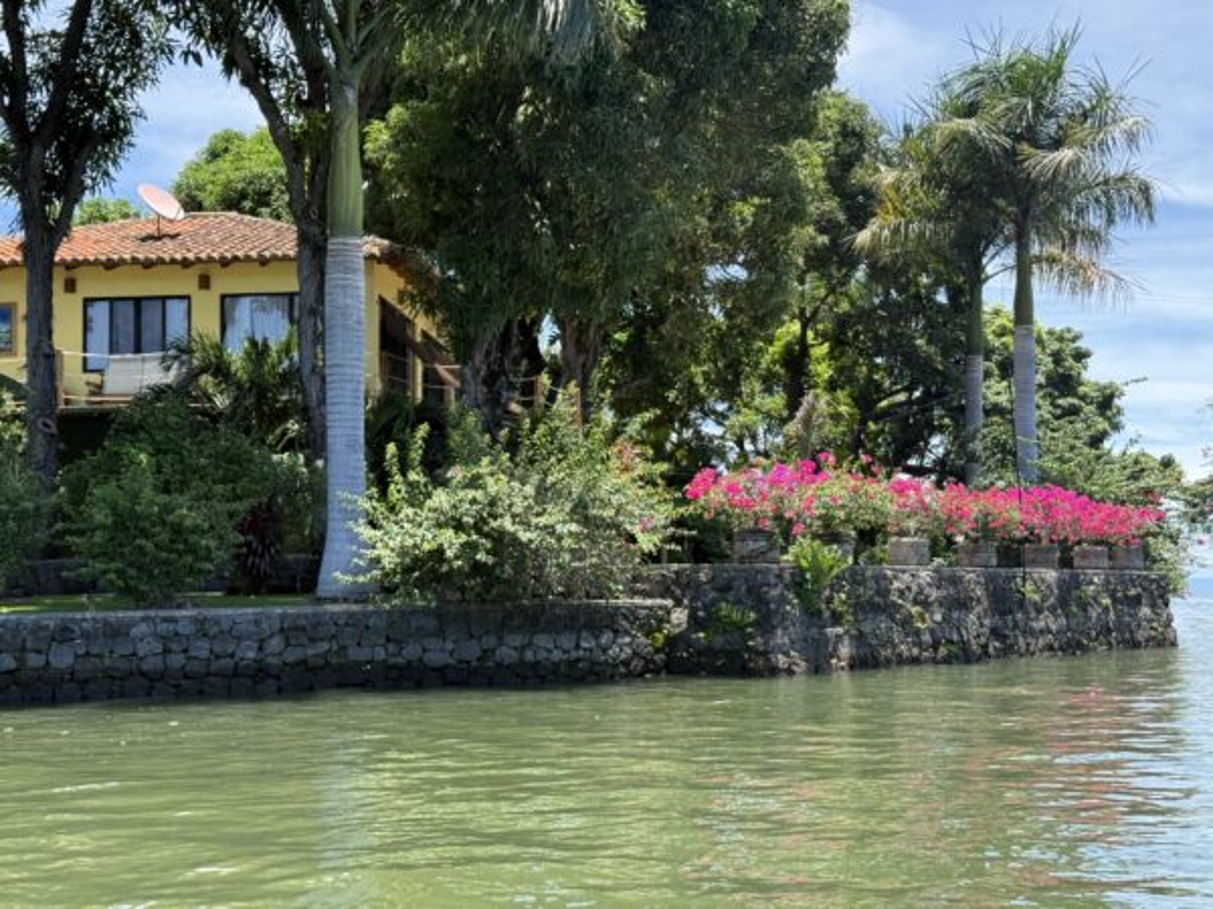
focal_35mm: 48
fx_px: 1682
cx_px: 606
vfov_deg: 30.3
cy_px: 454
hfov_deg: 39.7
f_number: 1.78
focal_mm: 6.76
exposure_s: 1/1185
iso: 100
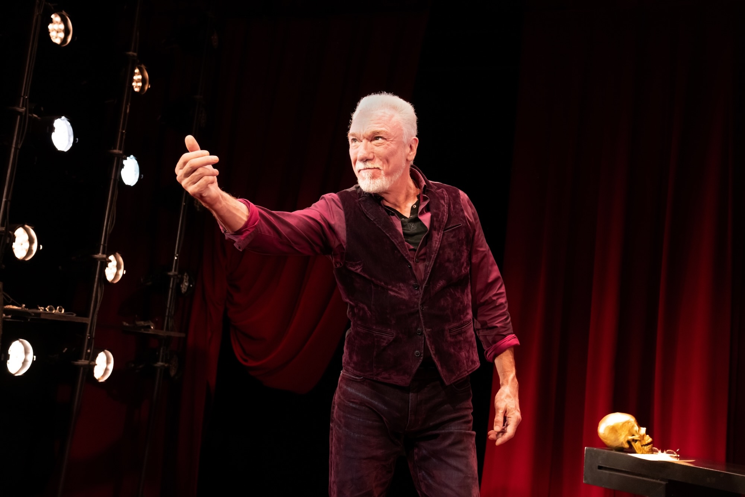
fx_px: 869
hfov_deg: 46.4
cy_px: 248
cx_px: 372
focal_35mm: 42
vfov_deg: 31.9
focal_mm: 42
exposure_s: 1/250
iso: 2500
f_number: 5
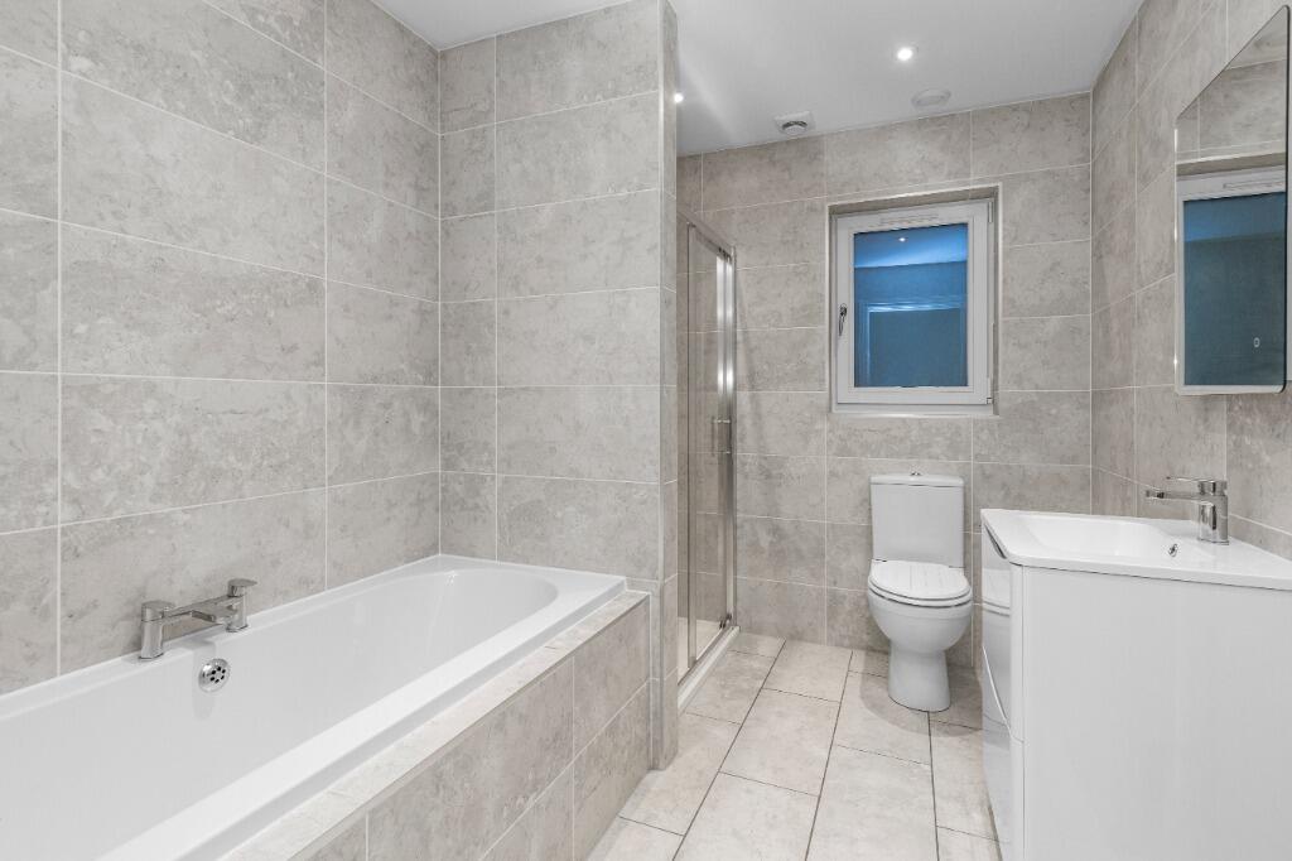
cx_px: 646
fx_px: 538
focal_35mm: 15
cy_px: 430
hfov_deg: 100.4
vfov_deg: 77.3
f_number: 9
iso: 250
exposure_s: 1/10
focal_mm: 10
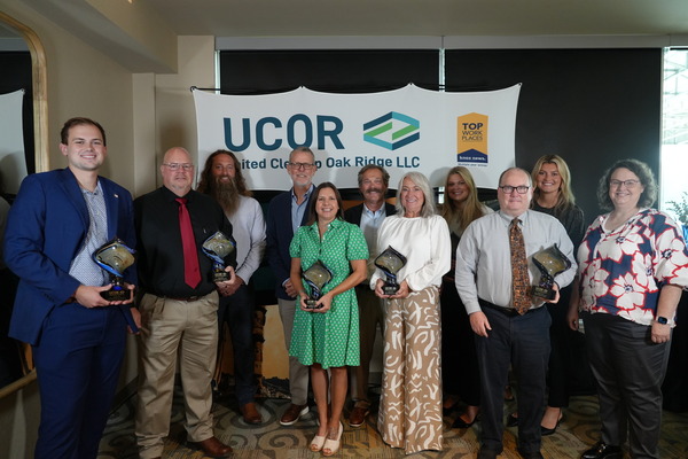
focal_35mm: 24
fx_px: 459
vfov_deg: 53.1
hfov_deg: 73.7
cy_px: 230
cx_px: 344
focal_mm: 24
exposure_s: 1/160
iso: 3200
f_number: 4
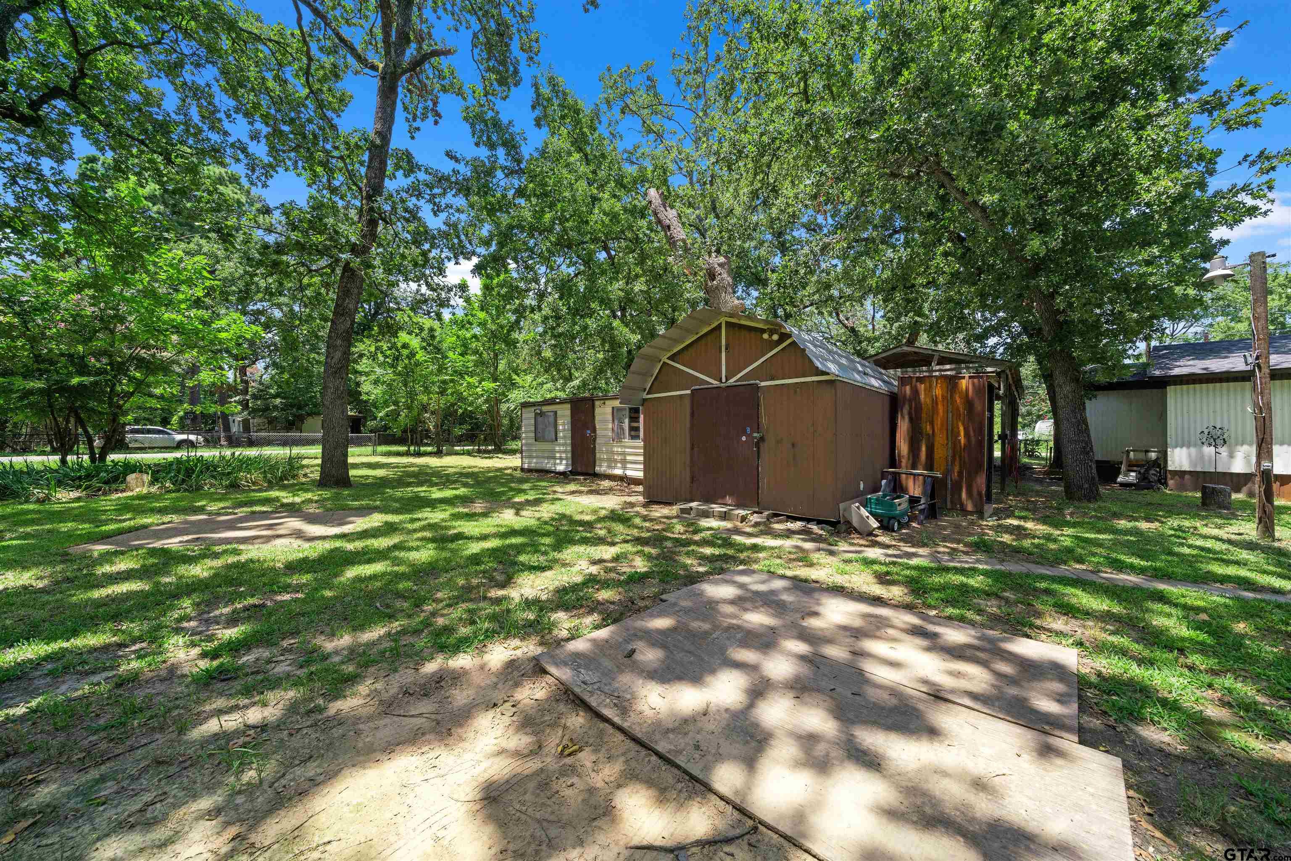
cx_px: 646
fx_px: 430
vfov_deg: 90.0
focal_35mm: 12
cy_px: 430
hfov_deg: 112.6
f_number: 9
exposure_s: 1/250
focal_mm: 12
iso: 500
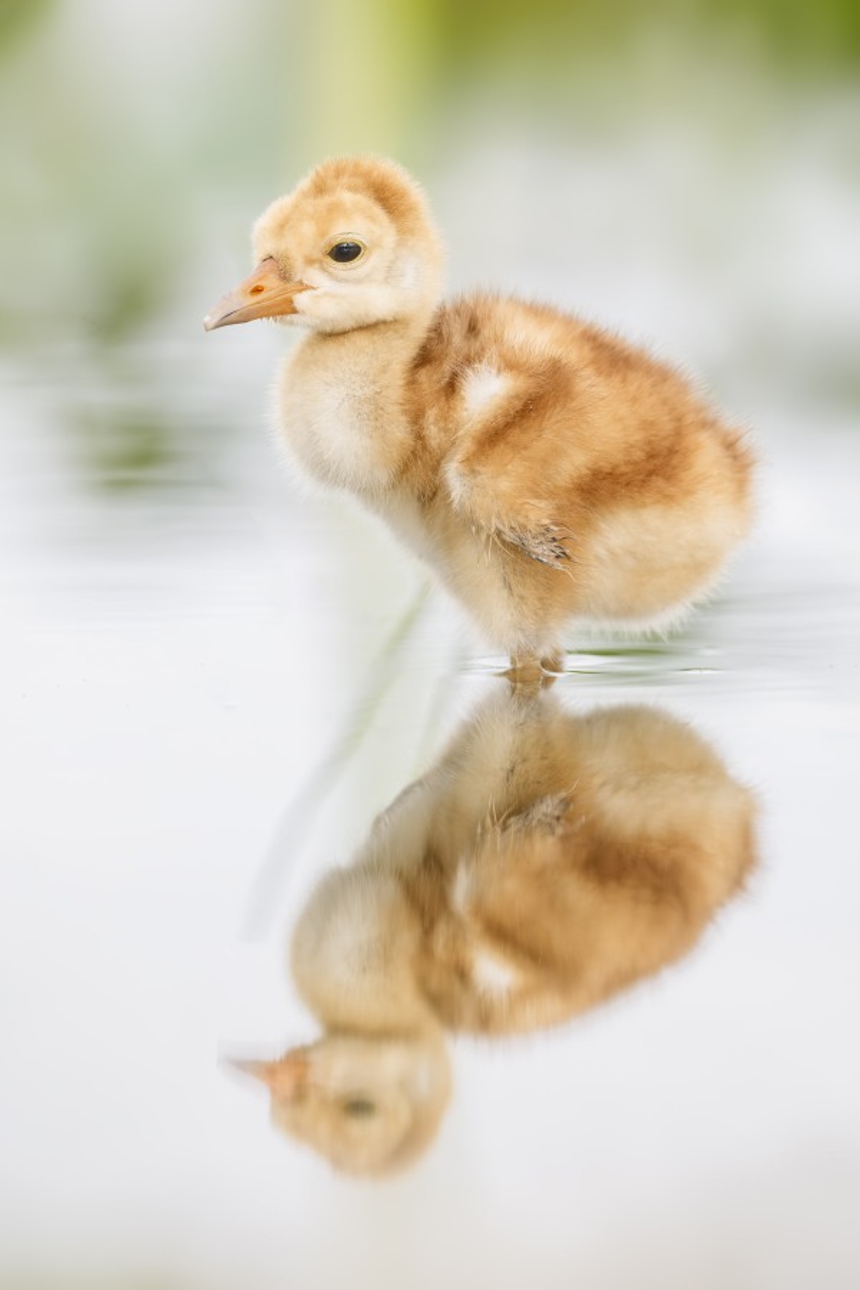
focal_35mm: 420
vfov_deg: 4.9
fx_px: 15049
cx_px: 430
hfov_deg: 3.3
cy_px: 645
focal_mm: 420
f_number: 4.5
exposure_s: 1/800
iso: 1000
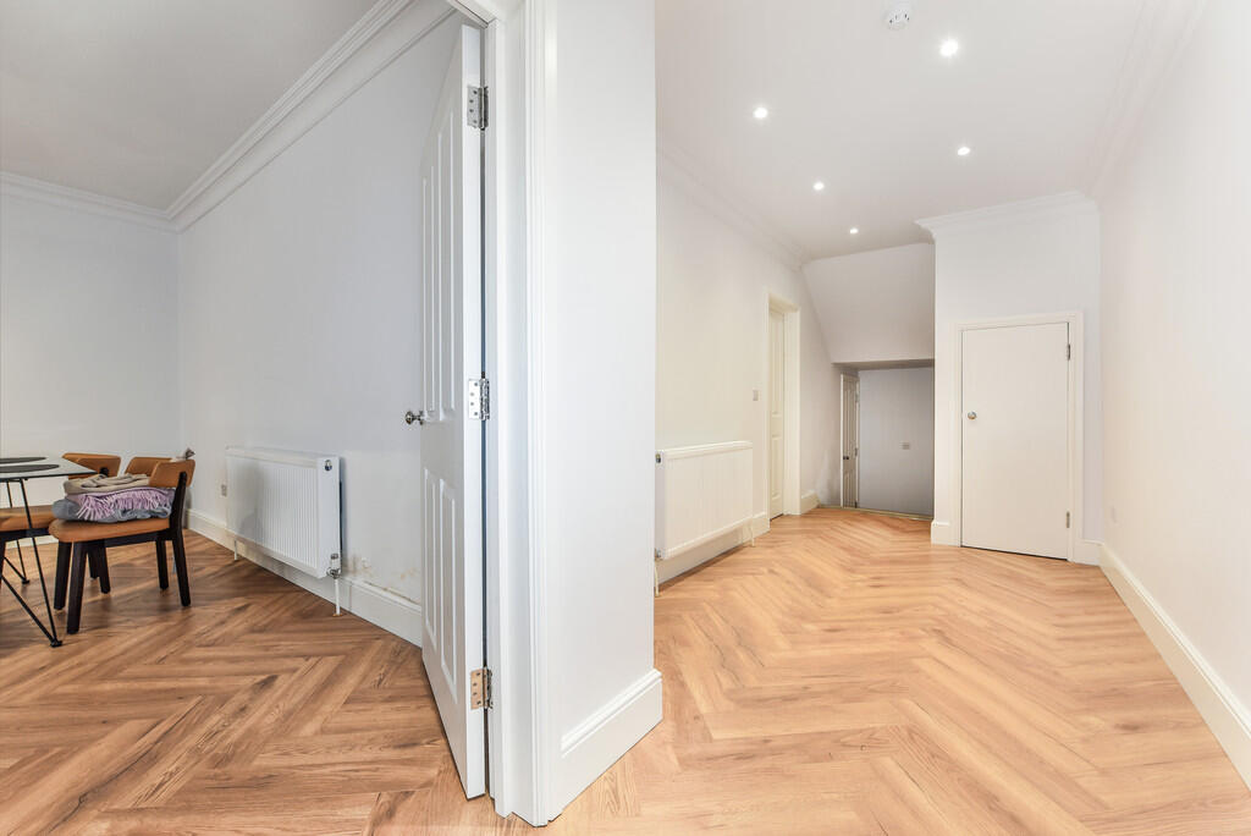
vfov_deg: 81.3
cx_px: 626
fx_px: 487
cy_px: 418
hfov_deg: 104.2
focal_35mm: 14
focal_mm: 14
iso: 400
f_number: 7.1
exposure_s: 1/8
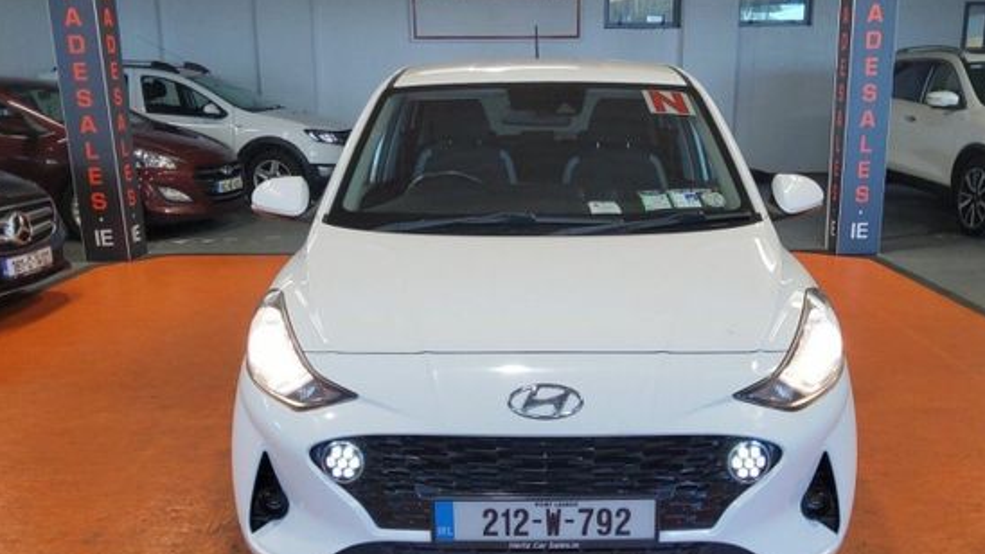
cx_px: 532
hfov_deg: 62.5
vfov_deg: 37.6
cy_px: 338
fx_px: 810
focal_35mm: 31
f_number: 2
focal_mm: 3.08
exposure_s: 1/100
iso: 160
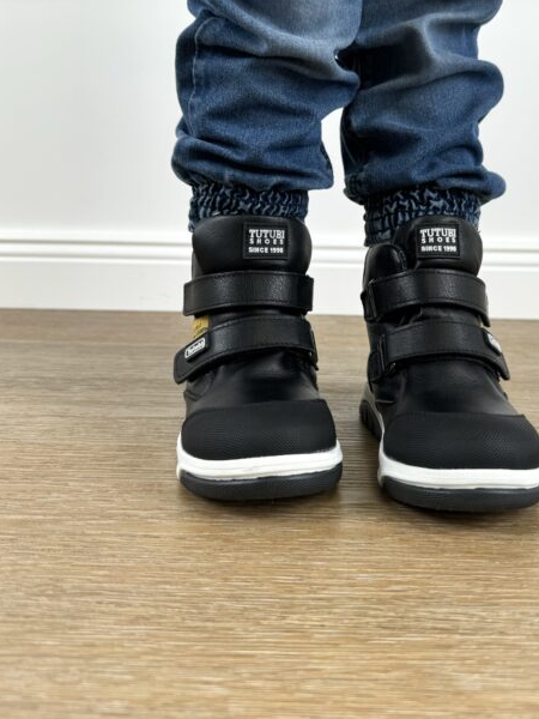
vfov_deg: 56.5
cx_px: 344
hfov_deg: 43.7
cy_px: 296
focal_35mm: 32
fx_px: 664
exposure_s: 1/187
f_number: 1.78
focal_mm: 6.76
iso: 64
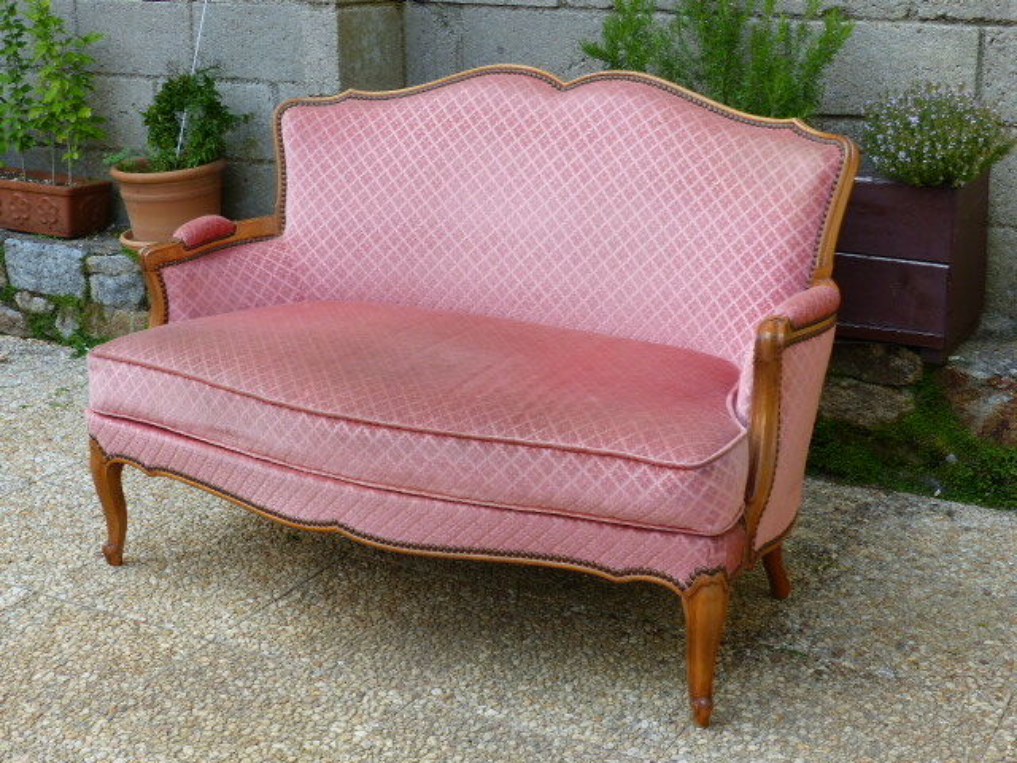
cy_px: 382
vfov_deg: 29.1
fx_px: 1469
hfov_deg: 38.2
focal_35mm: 50
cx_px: 508
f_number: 4
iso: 100
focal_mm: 9.1
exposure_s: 1/125
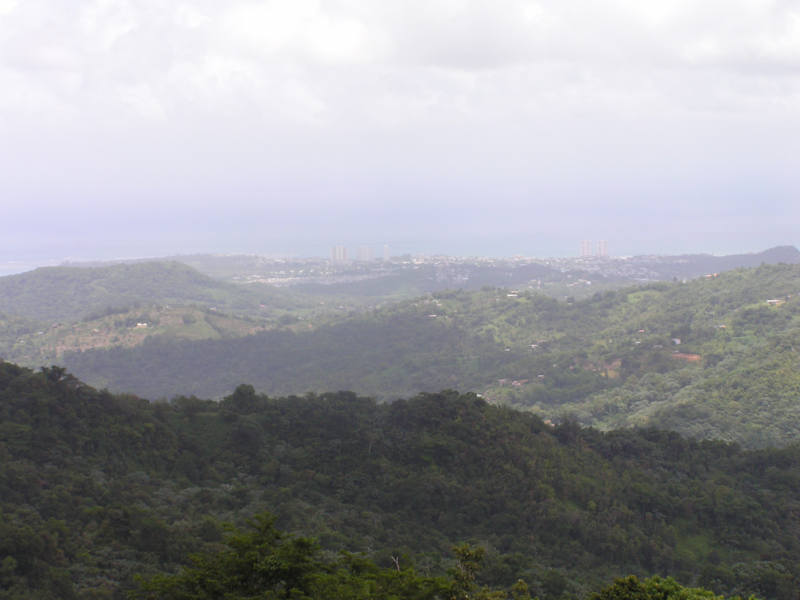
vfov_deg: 14.8
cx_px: 400
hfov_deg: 19.6
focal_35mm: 100
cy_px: 300
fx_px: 2311
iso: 50
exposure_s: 1/200
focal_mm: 16.6
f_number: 5.6
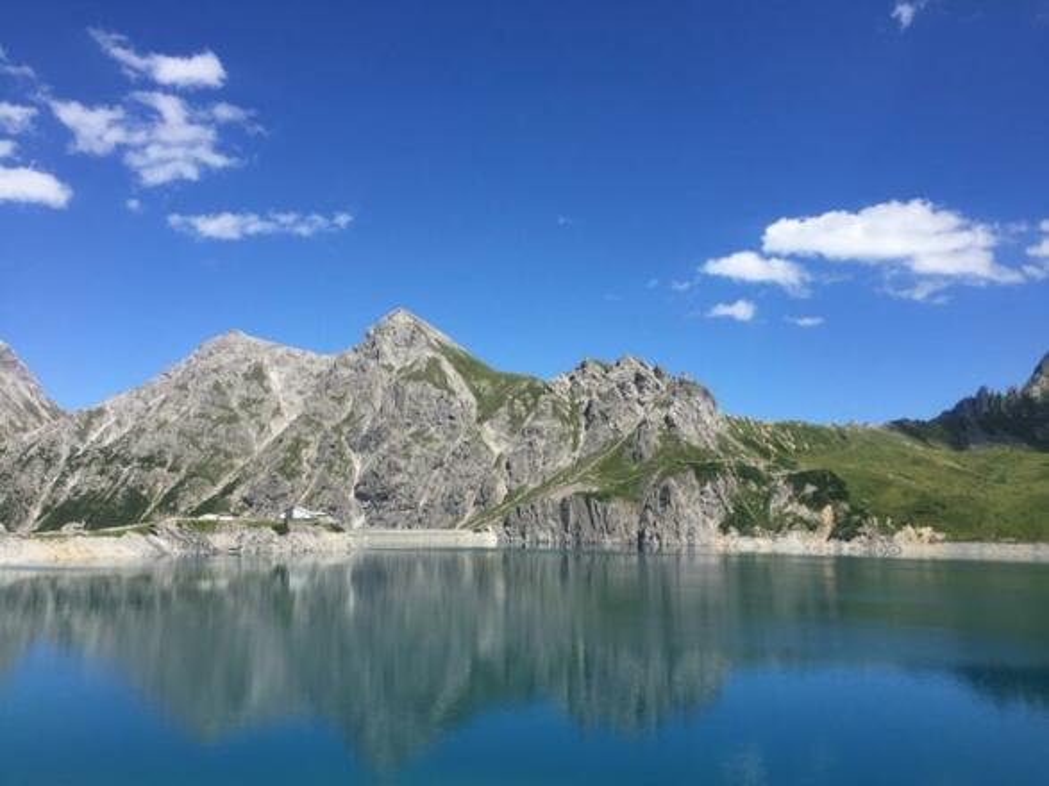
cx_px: 524
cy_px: 393
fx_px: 879
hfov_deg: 61.7
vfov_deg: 48.2
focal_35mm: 29
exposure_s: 1/2083
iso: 32
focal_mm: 4.15
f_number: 2.2
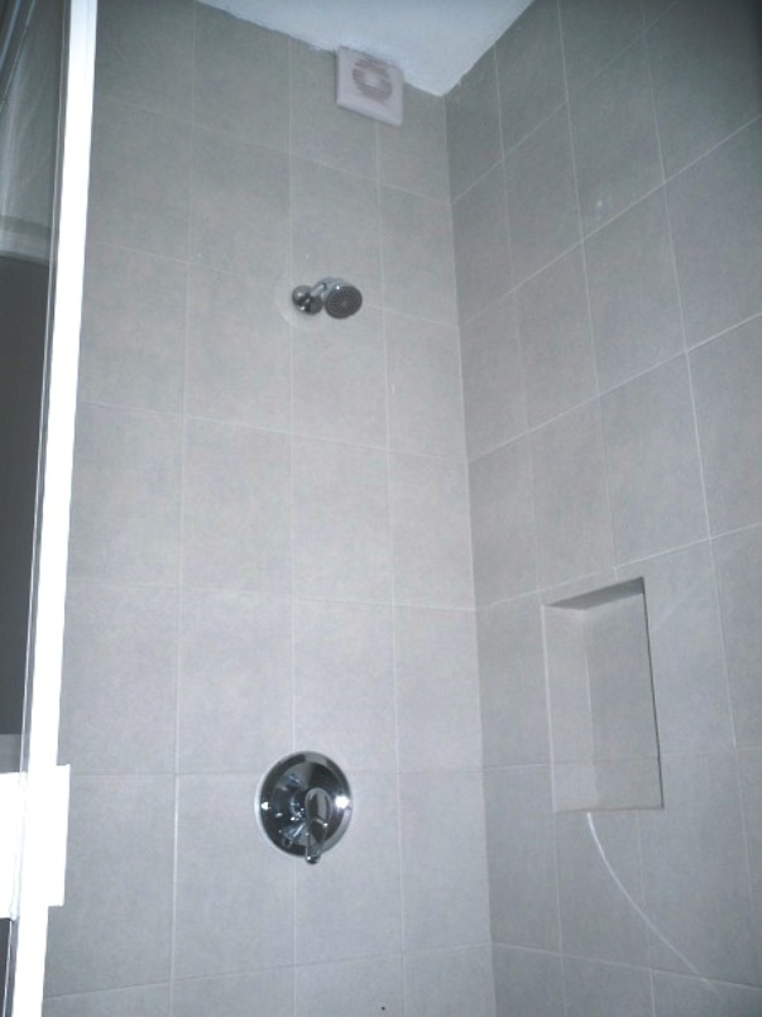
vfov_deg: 42.1
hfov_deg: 32.2
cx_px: 381
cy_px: 508
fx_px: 1322
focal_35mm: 45
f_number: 3.5
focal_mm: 6.3
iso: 80
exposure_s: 1/45
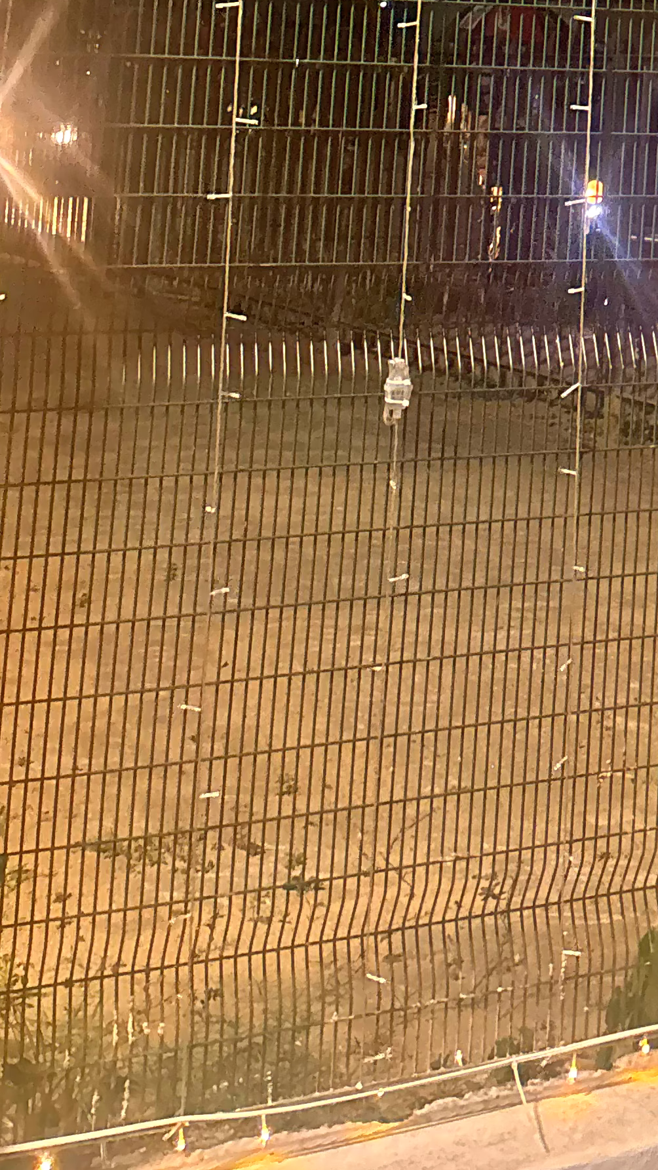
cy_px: -145
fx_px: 1985
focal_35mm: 64
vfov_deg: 29.3
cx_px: 975
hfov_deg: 17.1
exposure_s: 1/50
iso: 500
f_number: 1.6
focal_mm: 5.96
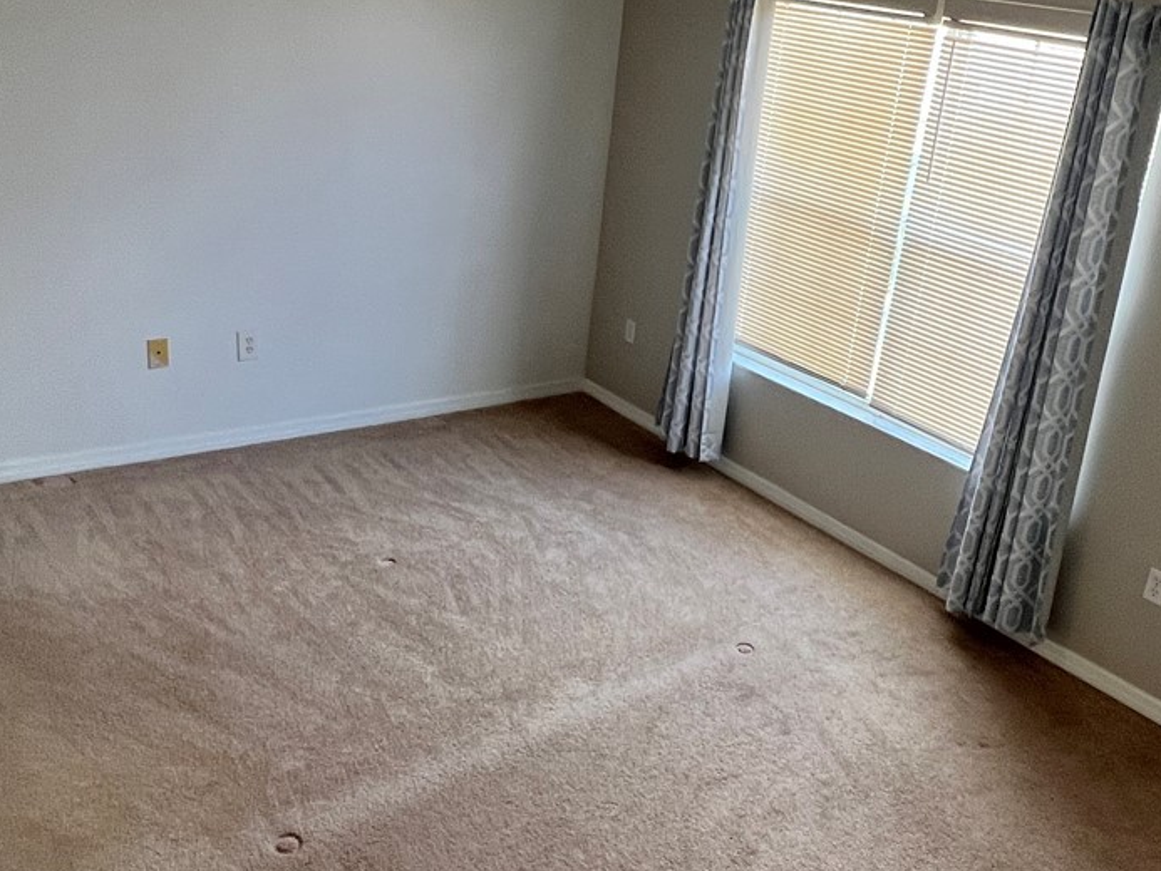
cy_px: 384
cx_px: 794
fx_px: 1006
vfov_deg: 46.7
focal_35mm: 30
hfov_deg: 58.3
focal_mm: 1.57
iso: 125
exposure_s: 1/120
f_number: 1.8
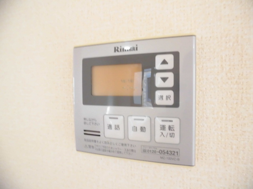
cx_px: 126
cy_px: 94
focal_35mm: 24
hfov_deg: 71.6
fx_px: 175
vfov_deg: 56.8
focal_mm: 4.3
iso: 500
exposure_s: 1/25
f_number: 3.1
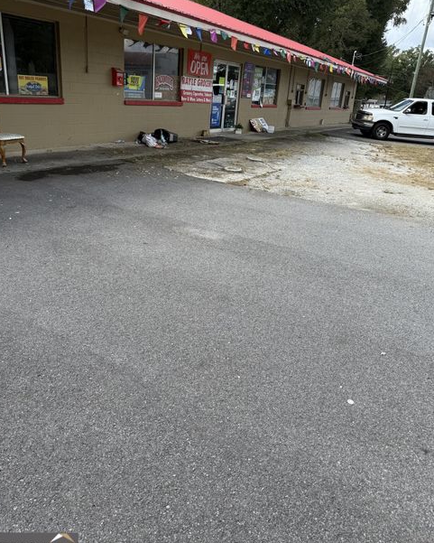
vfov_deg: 66.0
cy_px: 262
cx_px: 214
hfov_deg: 54.9
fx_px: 417
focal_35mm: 26
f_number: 1.78
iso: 80
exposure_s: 1/1361
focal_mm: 6.76
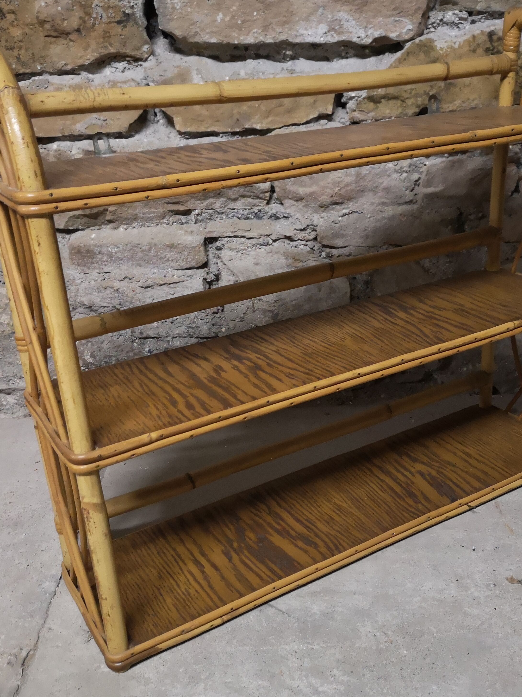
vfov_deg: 50.1
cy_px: 344
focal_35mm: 37
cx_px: 268
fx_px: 744
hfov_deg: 38.7
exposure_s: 1/20
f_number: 1.8
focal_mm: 3.95
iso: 640
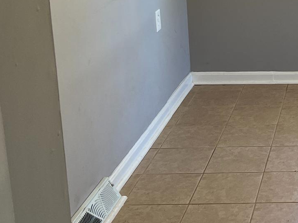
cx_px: 363
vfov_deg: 19.4
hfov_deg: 23.9
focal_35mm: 74
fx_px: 637
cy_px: 9
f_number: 1.5
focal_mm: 5.7
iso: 125
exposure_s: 1/120
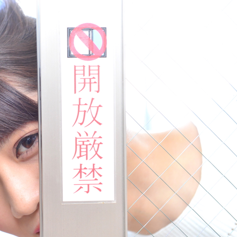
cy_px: 123
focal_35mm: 115
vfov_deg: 15.2
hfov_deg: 15.0
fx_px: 891
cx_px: 18
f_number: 5
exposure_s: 1/125
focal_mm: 70
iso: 1600
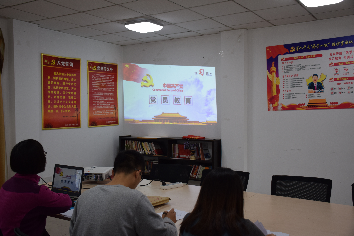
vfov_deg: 36.9
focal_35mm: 36
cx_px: 177
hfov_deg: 53.1
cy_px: 118
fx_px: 354
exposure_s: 1/80
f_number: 4.5
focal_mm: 24
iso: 400
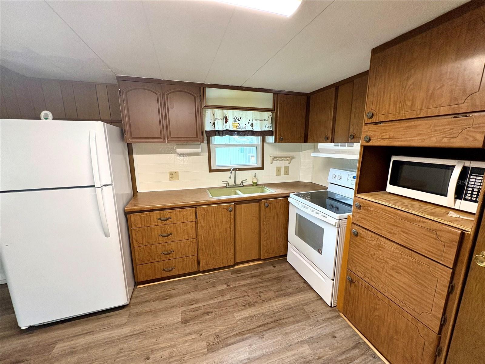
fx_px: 196
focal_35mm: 14
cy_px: 182
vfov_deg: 85.7
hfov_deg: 102.1
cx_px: 242
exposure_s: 1/120
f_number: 2.2
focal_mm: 2.22
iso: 250
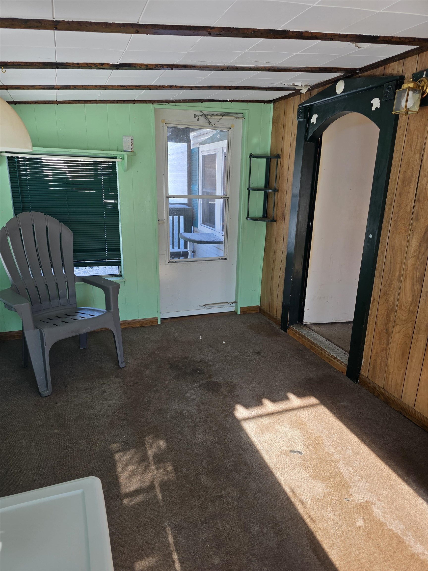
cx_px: 214
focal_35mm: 23
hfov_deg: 58.9
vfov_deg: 73.9
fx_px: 379
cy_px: 286
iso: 40
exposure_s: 1/180
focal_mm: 6.3
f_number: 1.7
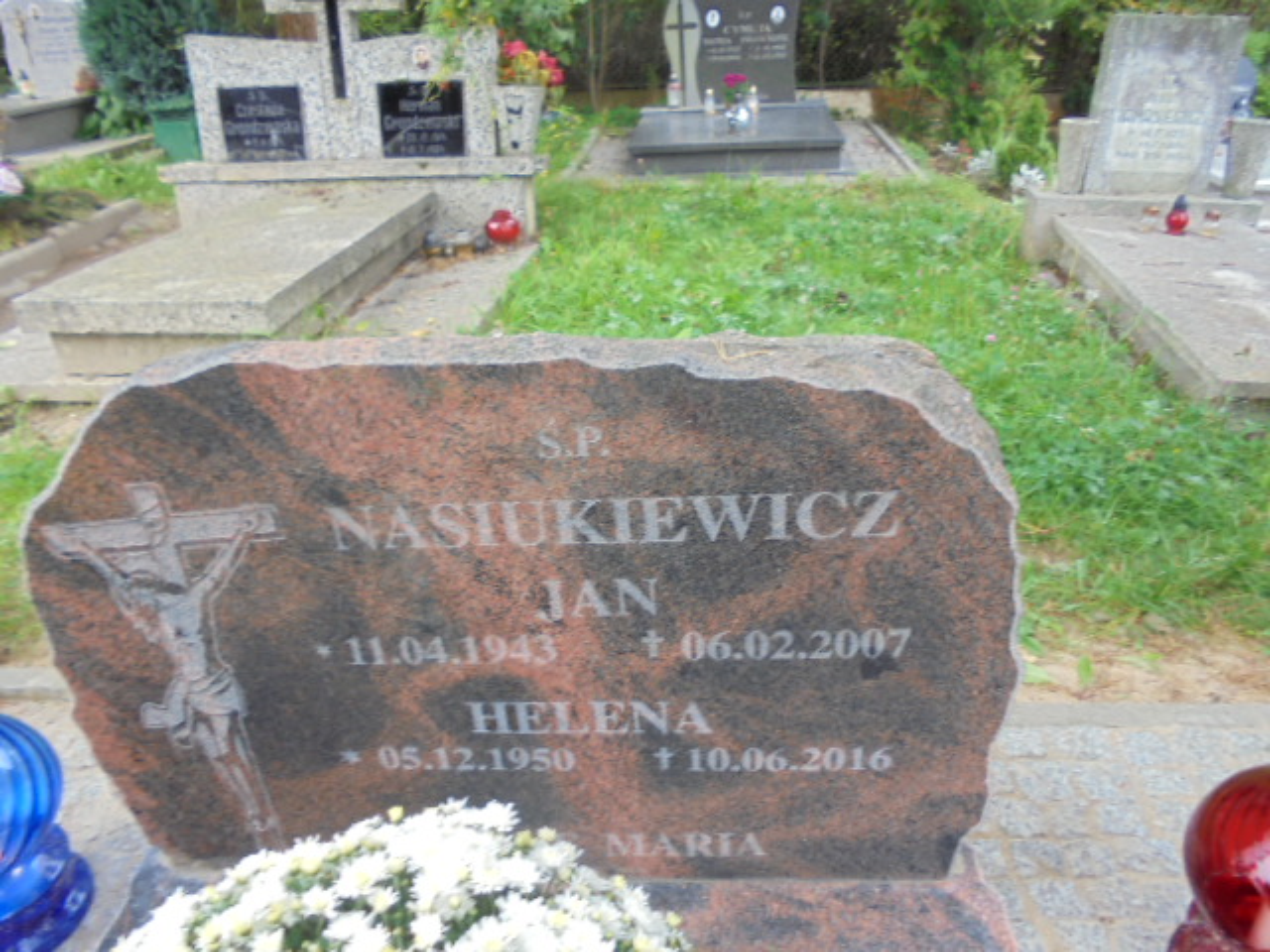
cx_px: 635
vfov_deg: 53.1
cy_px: 476
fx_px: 954
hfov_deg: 67.3
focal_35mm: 26
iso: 100
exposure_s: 1/30
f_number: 3.5
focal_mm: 4.6
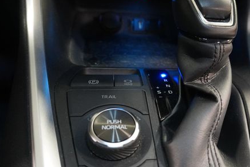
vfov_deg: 37.9
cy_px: 79
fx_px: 243
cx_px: 151
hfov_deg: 54.0
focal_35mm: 35
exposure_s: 1/50
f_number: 3.5
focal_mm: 16
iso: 6400
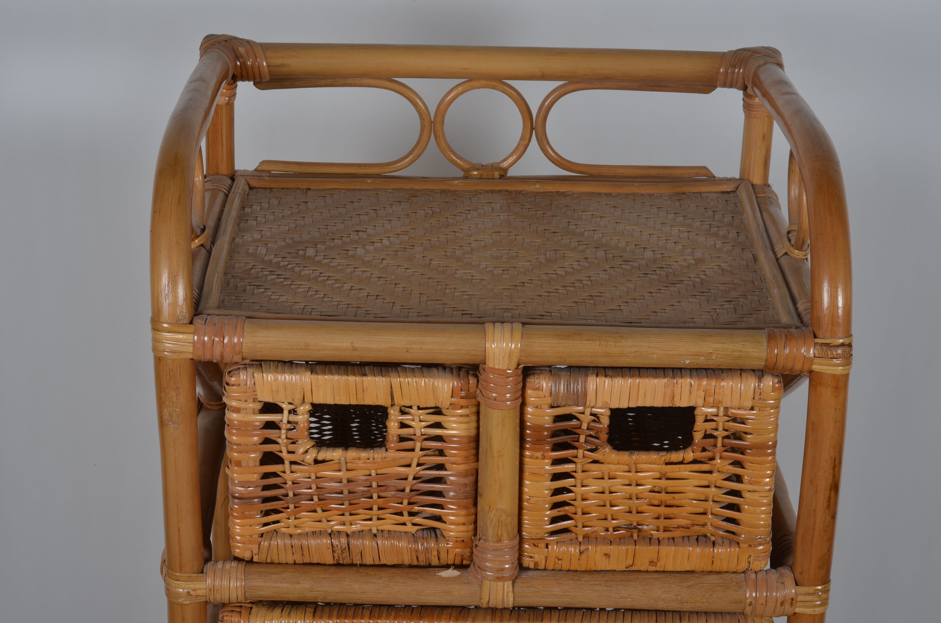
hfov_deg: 27.0
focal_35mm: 75
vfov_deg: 18.1
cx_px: 470
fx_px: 1956
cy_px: 312
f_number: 14
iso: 100
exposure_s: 1/125
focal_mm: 50
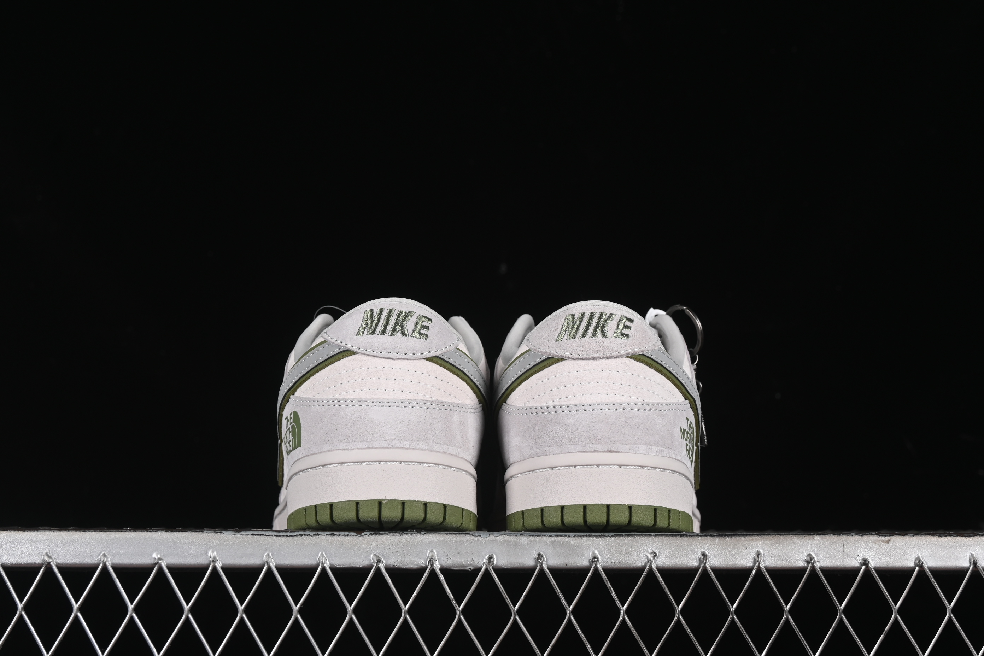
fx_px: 2050
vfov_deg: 18.2
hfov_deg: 27.0
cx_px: 492
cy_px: 328
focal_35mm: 75
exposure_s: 1/80
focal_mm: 50
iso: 160
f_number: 8
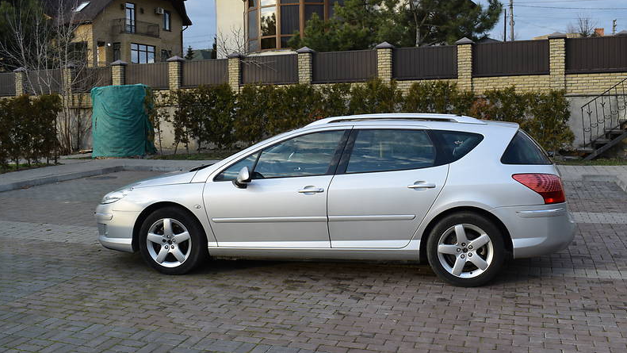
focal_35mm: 37
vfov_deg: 32.3
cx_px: 312
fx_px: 607
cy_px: 142
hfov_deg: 54.6
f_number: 8
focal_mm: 23
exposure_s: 1/250
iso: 400
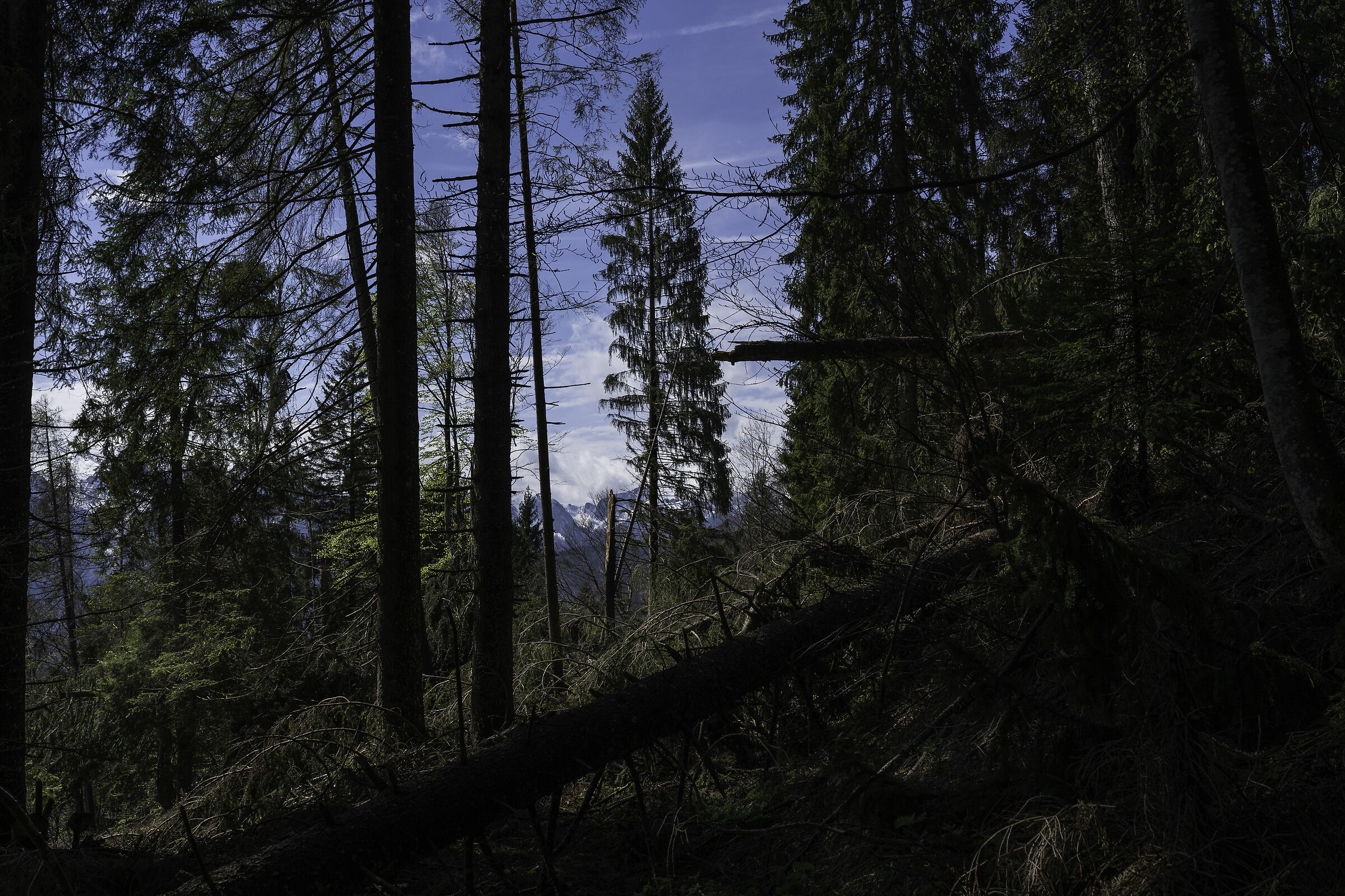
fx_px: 1308
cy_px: 448
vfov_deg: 37.9
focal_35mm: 35
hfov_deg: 54.4
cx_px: 672
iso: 160
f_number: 8
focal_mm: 35
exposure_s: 1/800
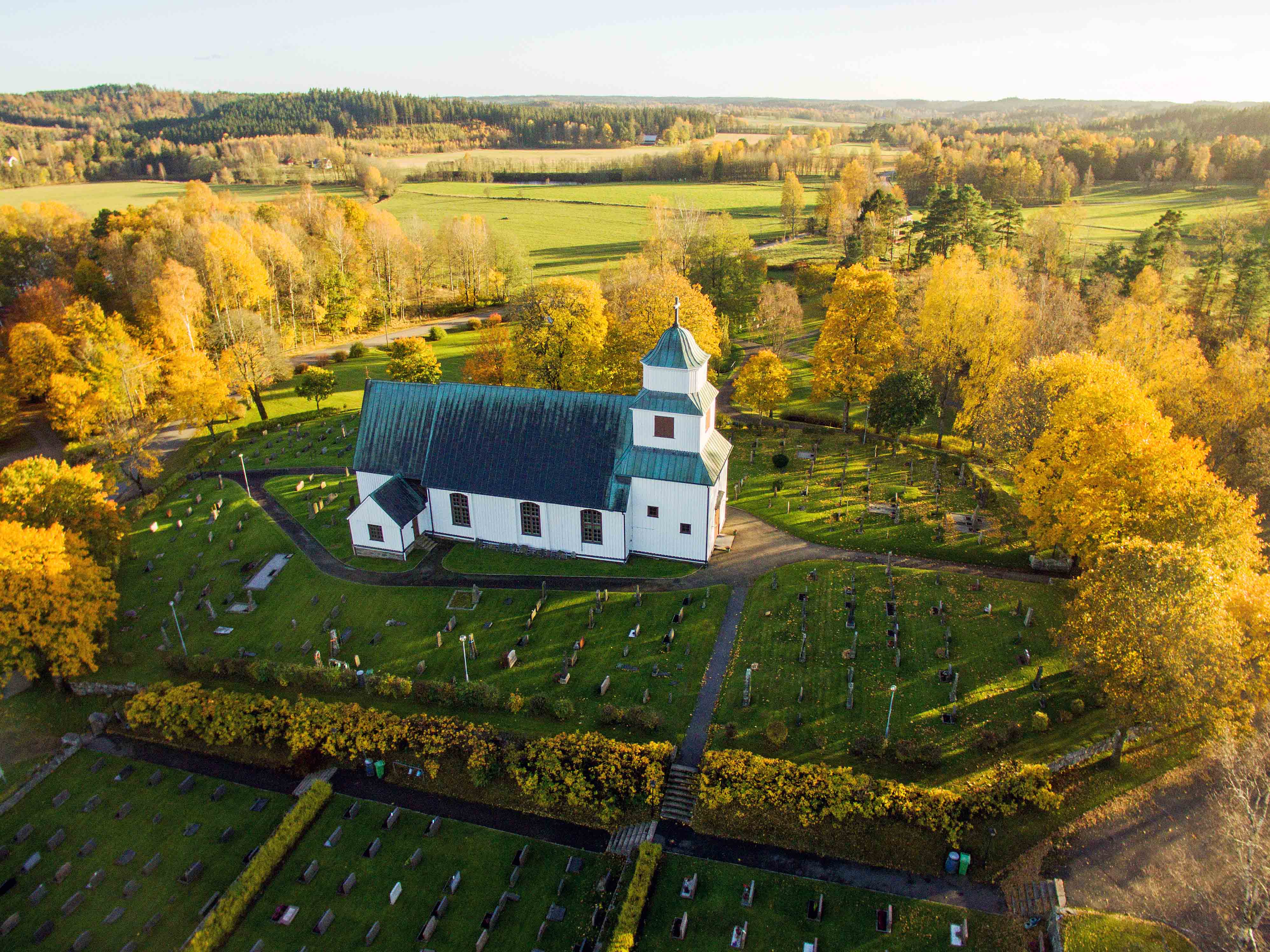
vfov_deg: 65.9
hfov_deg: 81.8
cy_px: 476
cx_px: 635
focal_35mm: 20
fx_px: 734
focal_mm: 3.61
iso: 100
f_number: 2.8
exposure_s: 1/640
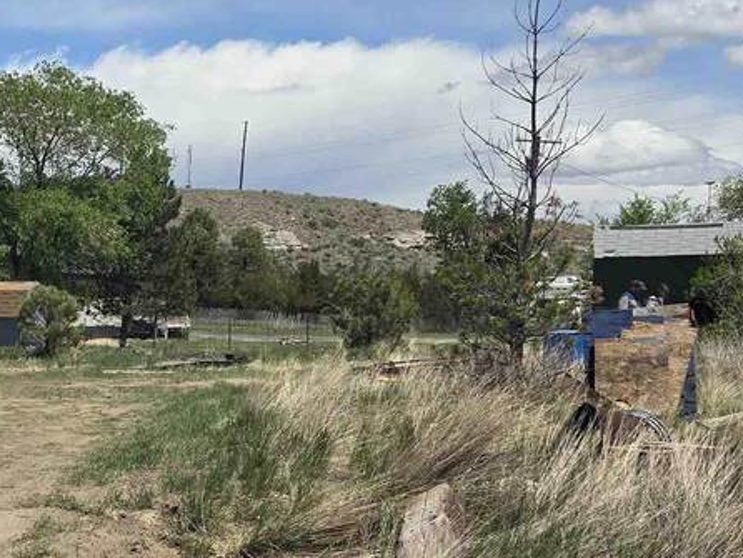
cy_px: 451
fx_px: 1417
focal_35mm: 66
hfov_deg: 25.2
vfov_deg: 22.0
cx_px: -232
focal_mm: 6.3
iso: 12
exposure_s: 1/1318
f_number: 1.7
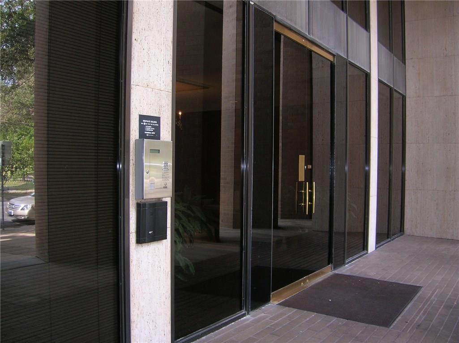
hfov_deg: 54.0
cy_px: 172
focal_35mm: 34
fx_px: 450
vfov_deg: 41.7
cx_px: 230
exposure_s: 1/30
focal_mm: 5.7
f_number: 2.9
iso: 52
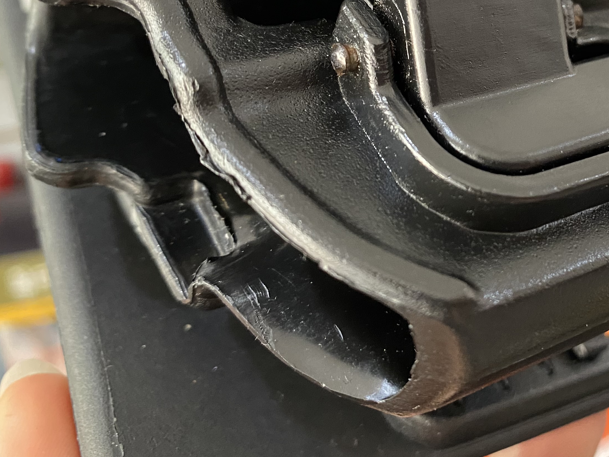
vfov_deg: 30.4
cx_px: 475
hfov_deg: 39.8
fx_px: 809
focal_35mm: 46
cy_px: 63
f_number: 1.8
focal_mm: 4.25
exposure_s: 1/60
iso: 320
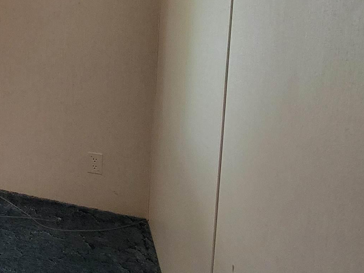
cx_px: -173
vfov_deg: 34.4
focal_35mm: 39
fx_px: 410
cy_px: 20
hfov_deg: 29.8
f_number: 2.2
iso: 400
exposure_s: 1/60
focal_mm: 2.2
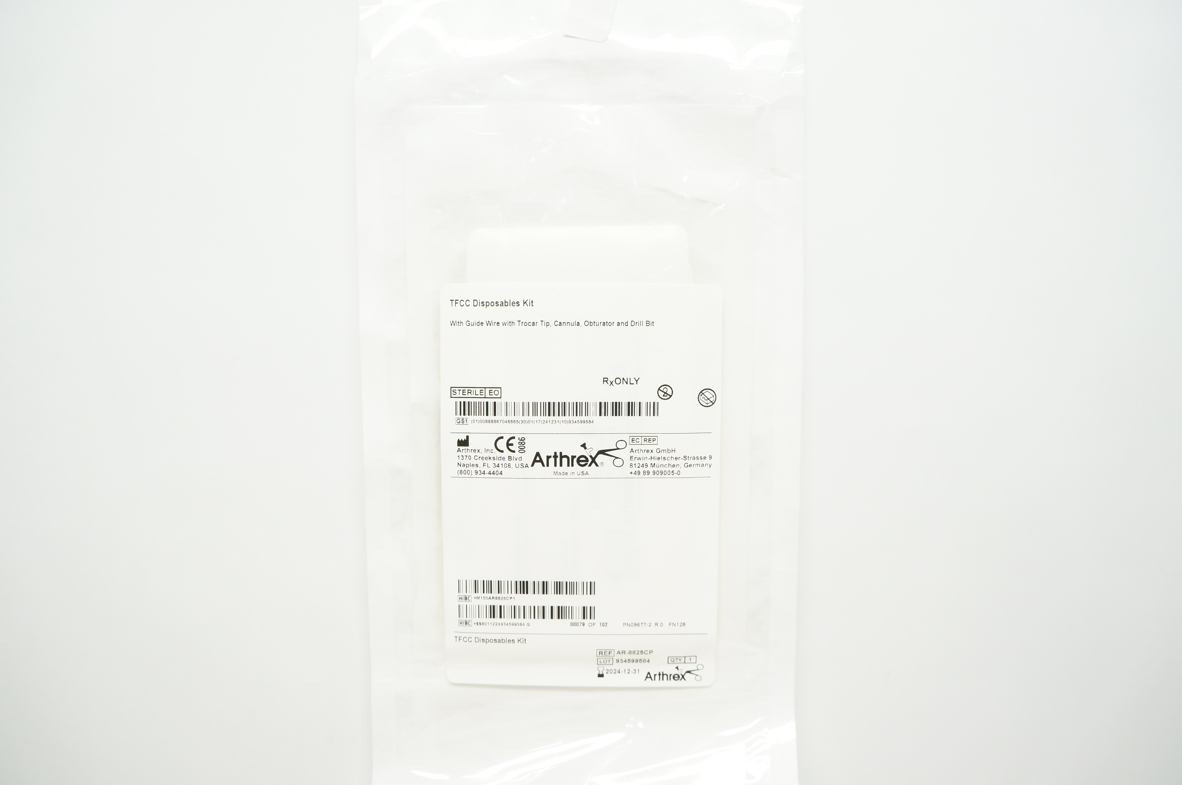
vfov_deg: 47.8
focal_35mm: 27
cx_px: 591
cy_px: 392
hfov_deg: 67.4
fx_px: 886
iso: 400
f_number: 5.6
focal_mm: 18
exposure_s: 1/80
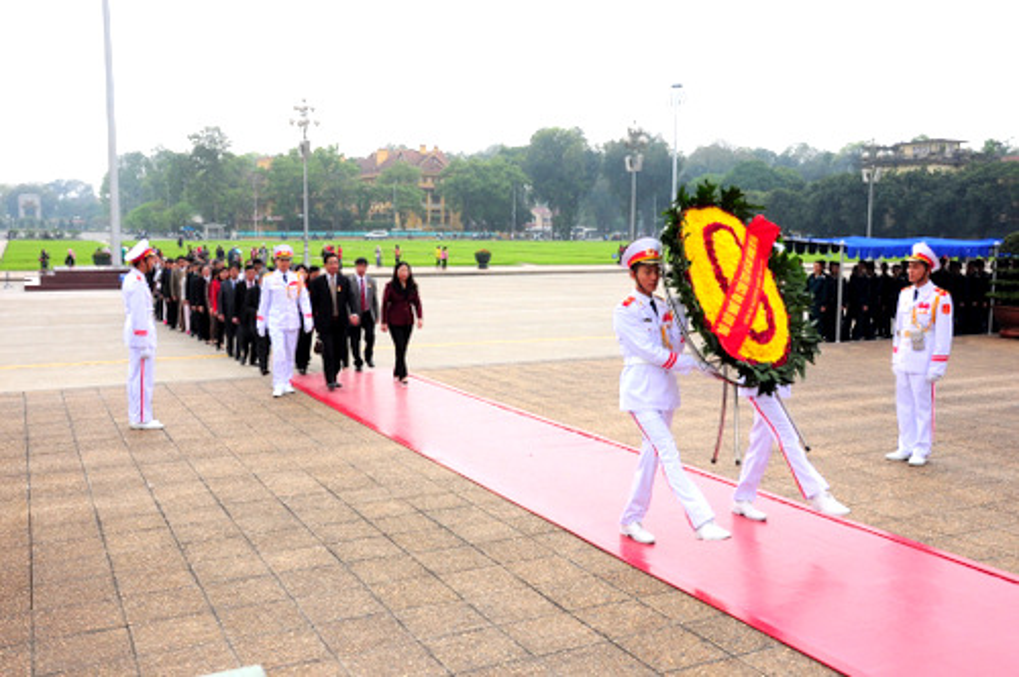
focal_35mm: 33
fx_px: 933
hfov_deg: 57.3
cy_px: 338
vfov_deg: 39.9
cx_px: 510
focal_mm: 22
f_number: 14
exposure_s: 1/160
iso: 320
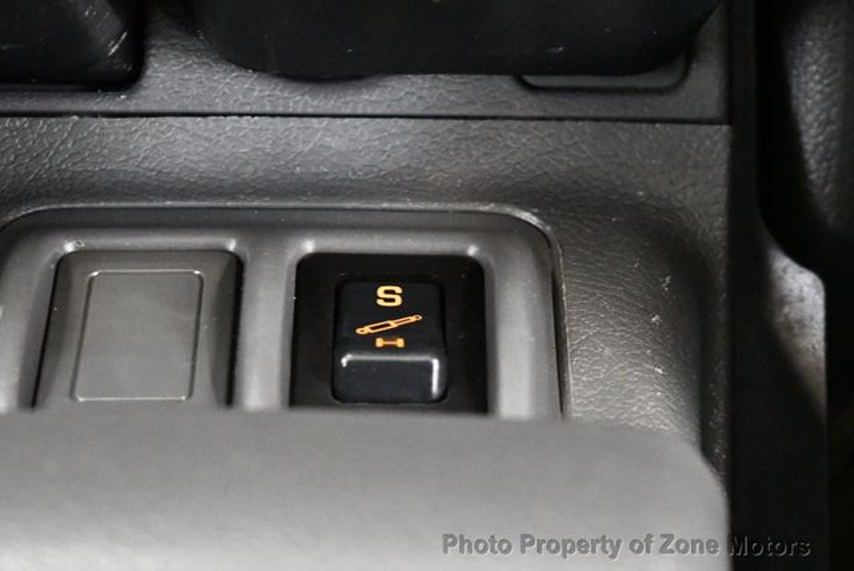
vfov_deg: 12.5
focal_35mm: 110
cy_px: 286
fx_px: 2612
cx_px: 427
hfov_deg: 18.6
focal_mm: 55
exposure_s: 1/60
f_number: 5.6
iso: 11400
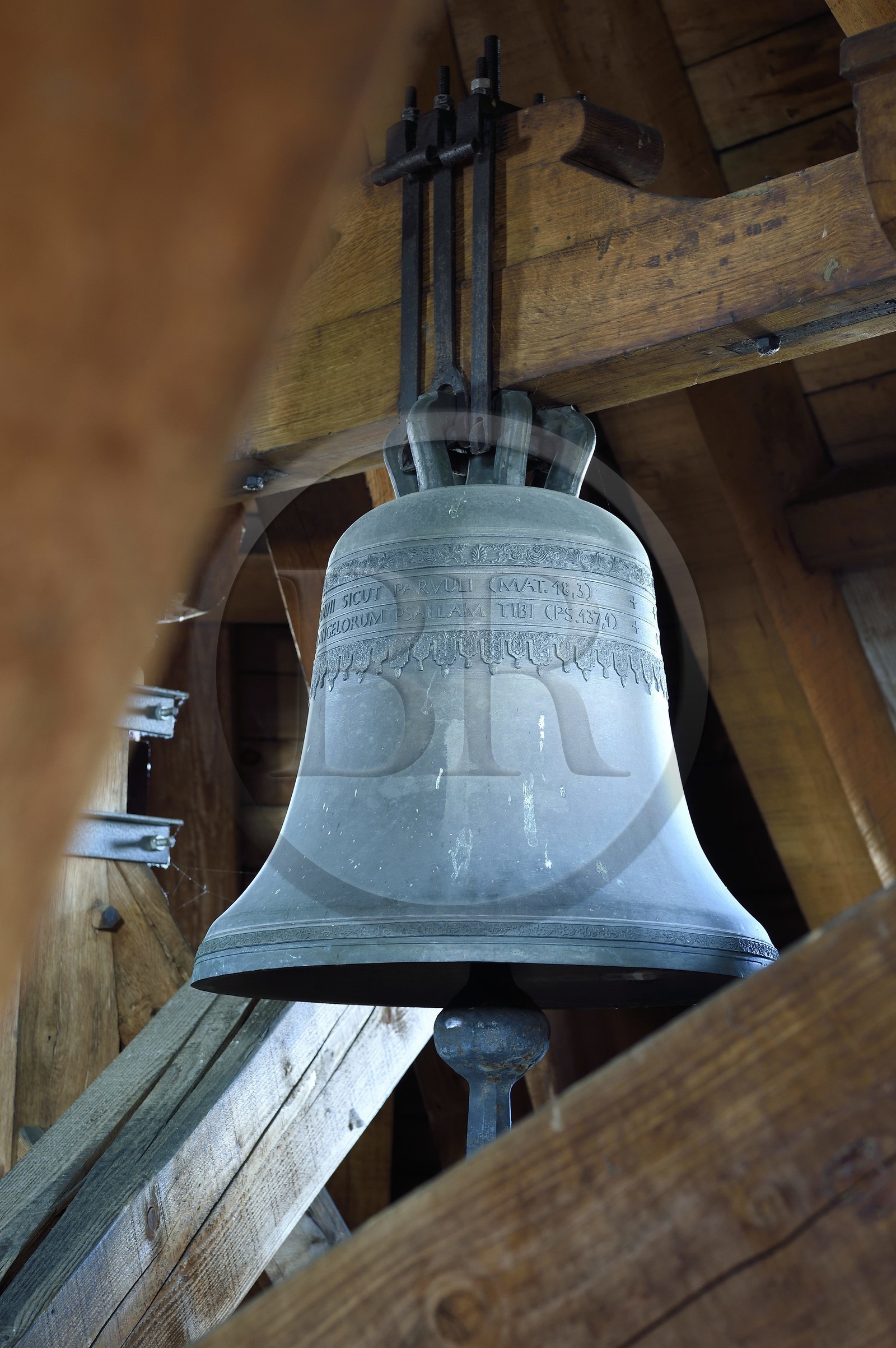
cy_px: 674
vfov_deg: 28.9
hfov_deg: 19.4
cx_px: 448
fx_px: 2617
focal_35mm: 70
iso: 800
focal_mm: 70
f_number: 6.3
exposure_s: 1/5
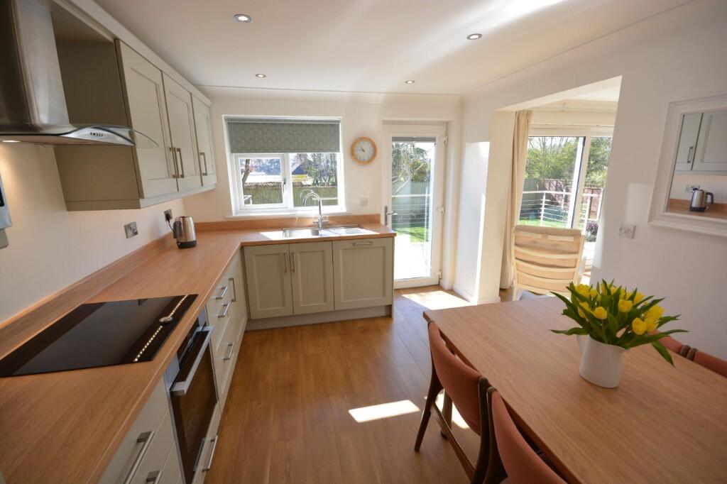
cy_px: 242
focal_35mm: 15
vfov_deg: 77.3
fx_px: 303
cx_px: 364
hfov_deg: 100.4
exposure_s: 1/125
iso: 400
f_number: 8
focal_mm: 10
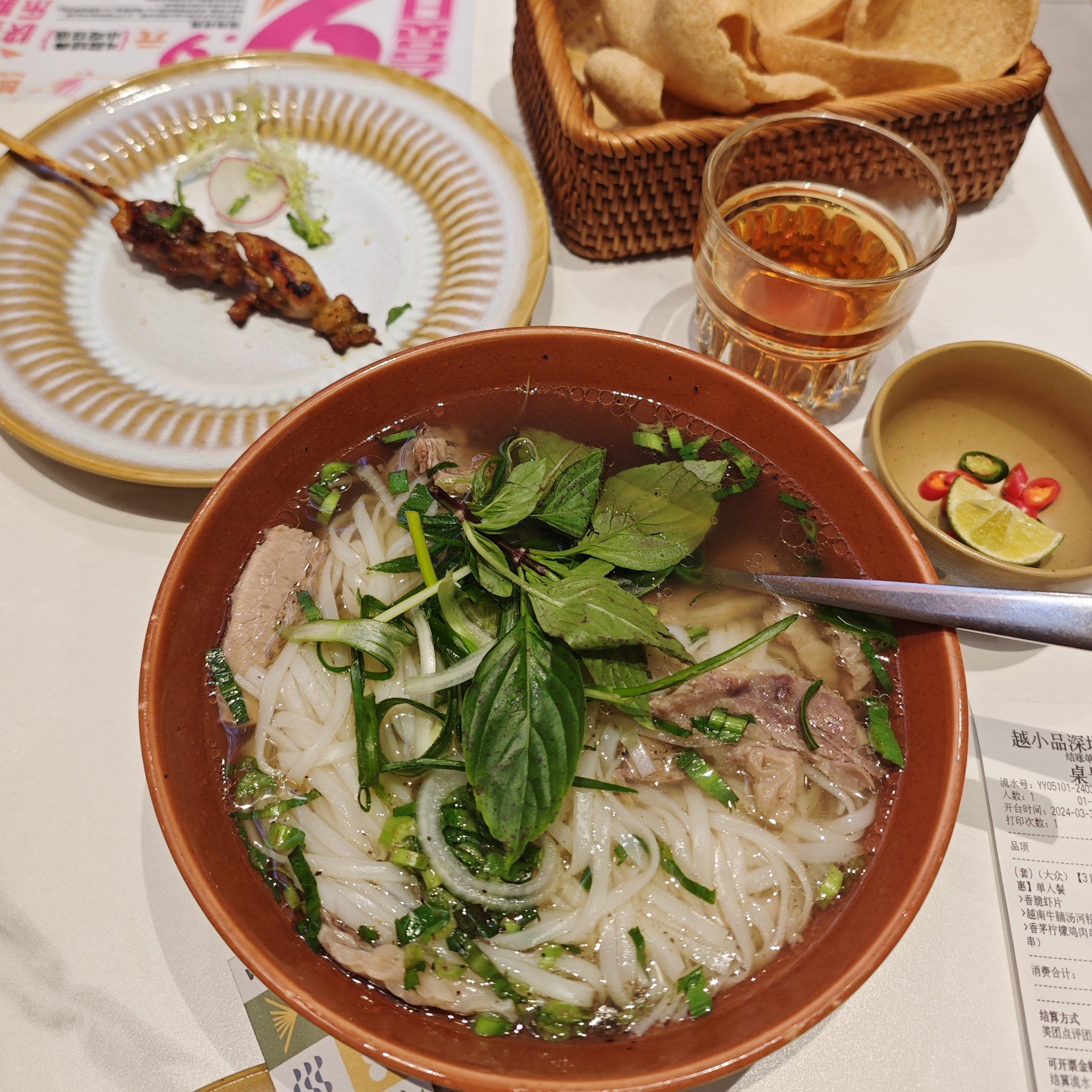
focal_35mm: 28
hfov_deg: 57.3
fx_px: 999
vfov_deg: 56.7
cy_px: 419
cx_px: 550
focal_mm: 6.55
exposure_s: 1/100
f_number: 1.6
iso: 160
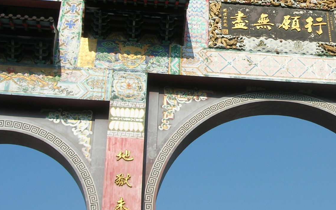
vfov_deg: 17.7
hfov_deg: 27.5
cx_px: 284
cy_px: 38
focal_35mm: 73
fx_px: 668
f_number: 4.8
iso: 64
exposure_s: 1/668
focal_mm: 7.8
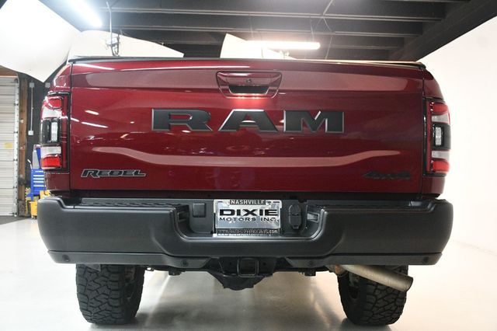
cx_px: 248
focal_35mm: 36
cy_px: 166
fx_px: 497
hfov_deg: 53.2
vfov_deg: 36.8
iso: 3200
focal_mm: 24
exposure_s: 1/80
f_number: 3.8
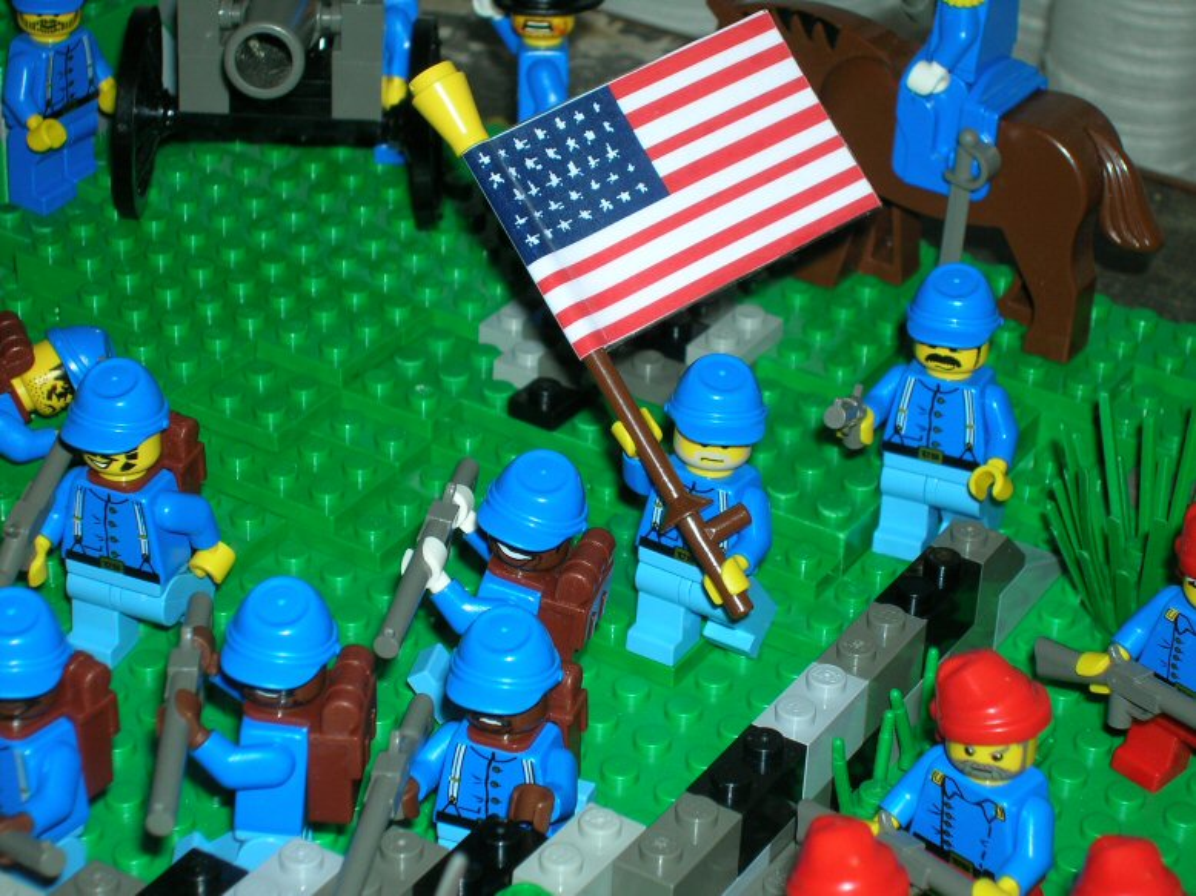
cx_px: 598
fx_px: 2970
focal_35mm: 86
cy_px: 448
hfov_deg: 22.8
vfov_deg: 17.2
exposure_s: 1/60.1
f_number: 4.4
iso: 50
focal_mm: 14.3
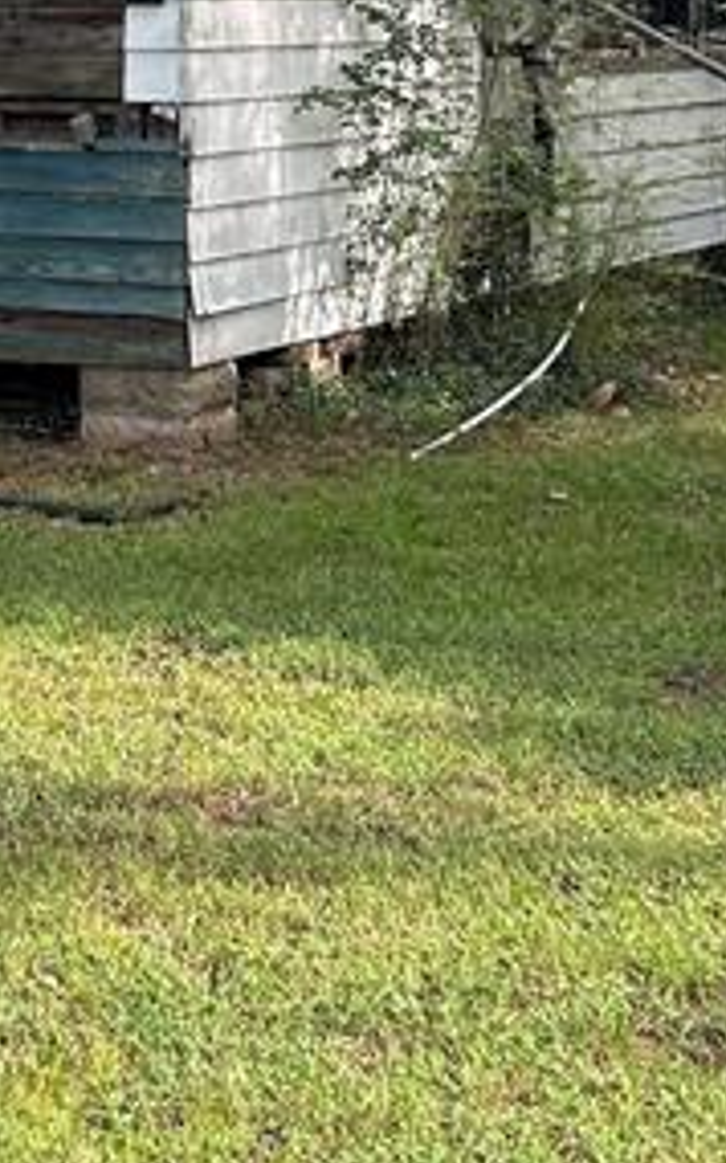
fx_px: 3136
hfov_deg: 13.0
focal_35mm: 99
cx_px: -77
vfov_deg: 20.4
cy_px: 20
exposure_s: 1/549
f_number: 1.5
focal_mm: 5.7
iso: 50
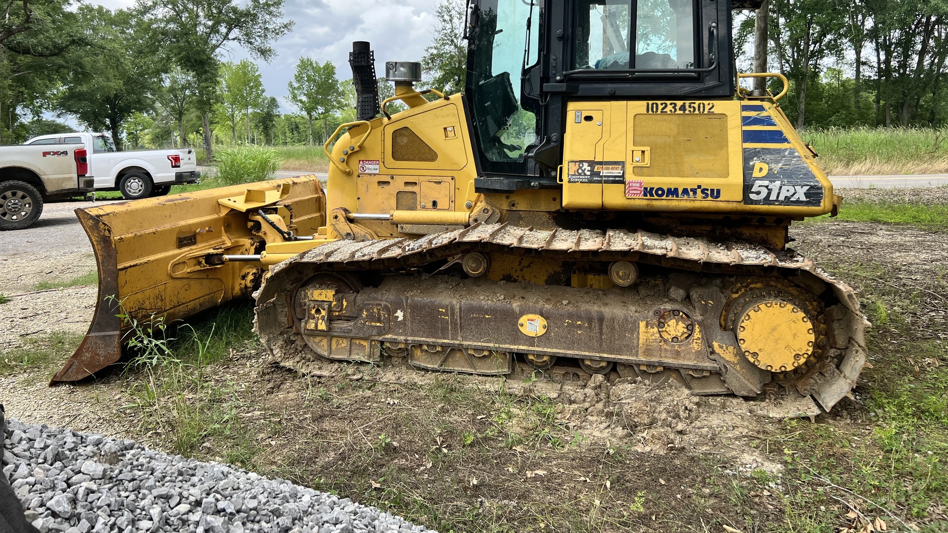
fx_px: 729
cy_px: 173
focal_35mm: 29
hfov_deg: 66.1
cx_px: 468
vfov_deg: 39.7
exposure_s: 1/1531
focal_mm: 5.7
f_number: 1.5
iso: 50
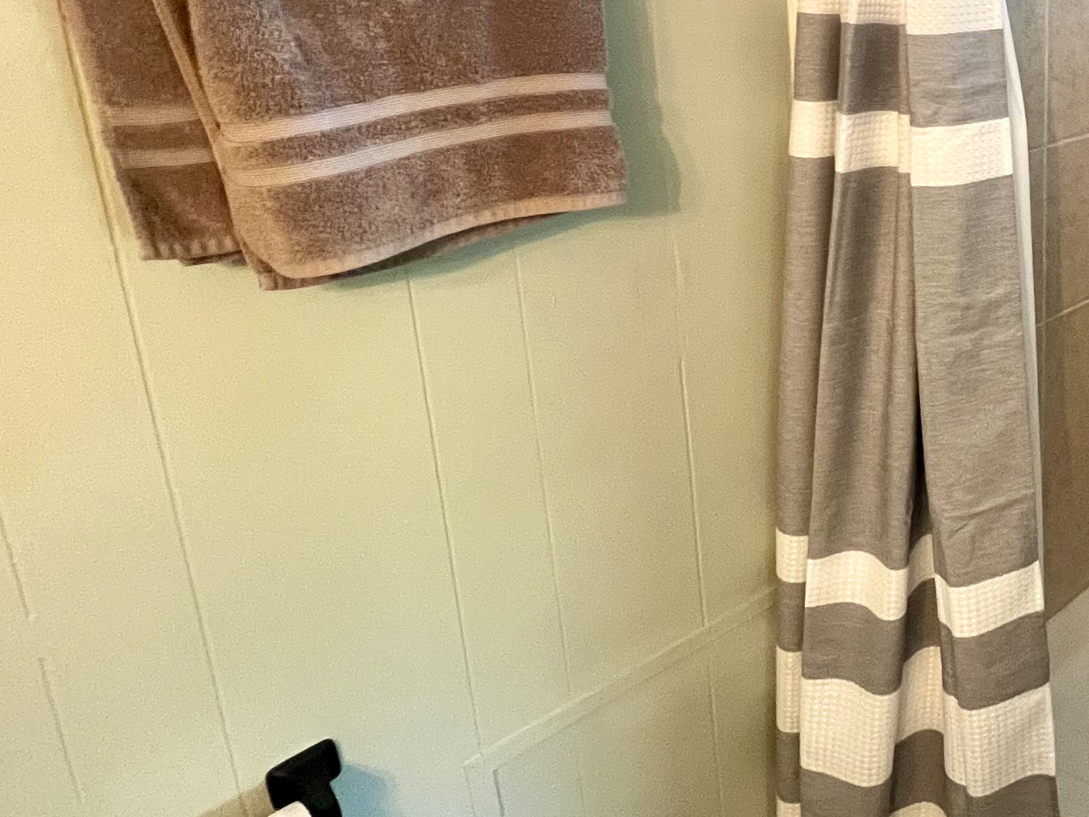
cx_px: 1116
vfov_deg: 45.5
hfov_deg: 49.0
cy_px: 149
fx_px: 913
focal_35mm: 29
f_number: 1.8
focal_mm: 1.57
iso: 400
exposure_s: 1/60
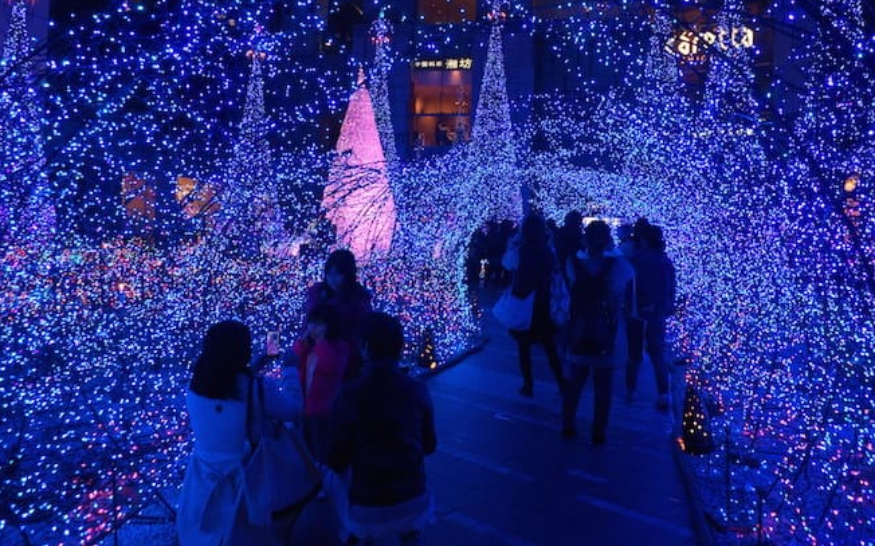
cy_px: 219
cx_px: 468
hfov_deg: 62.8
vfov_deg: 41.6
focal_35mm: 30
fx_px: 715
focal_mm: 16
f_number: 4
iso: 400
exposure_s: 1/60
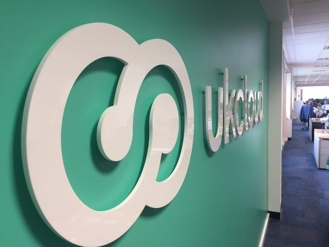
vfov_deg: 48.2
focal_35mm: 29
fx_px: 276
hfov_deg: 61.7
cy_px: 124
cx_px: 164
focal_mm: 4.15
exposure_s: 1/33
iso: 50
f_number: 2.2
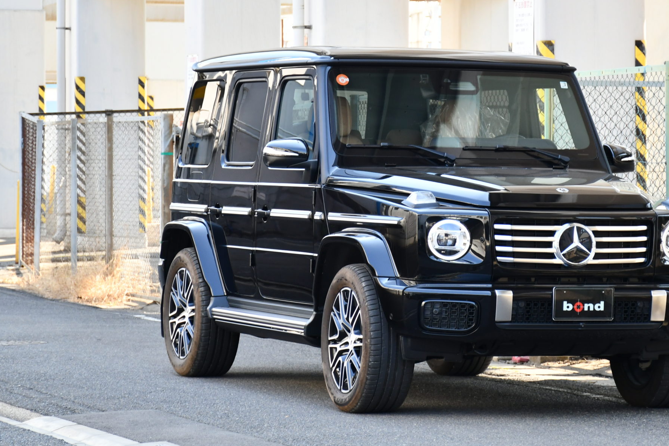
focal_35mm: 161
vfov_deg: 8.5
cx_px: 443
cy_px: 143
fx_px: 2991
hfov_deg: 12.7
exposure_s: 1/125
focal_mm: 75
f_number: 5
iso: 500
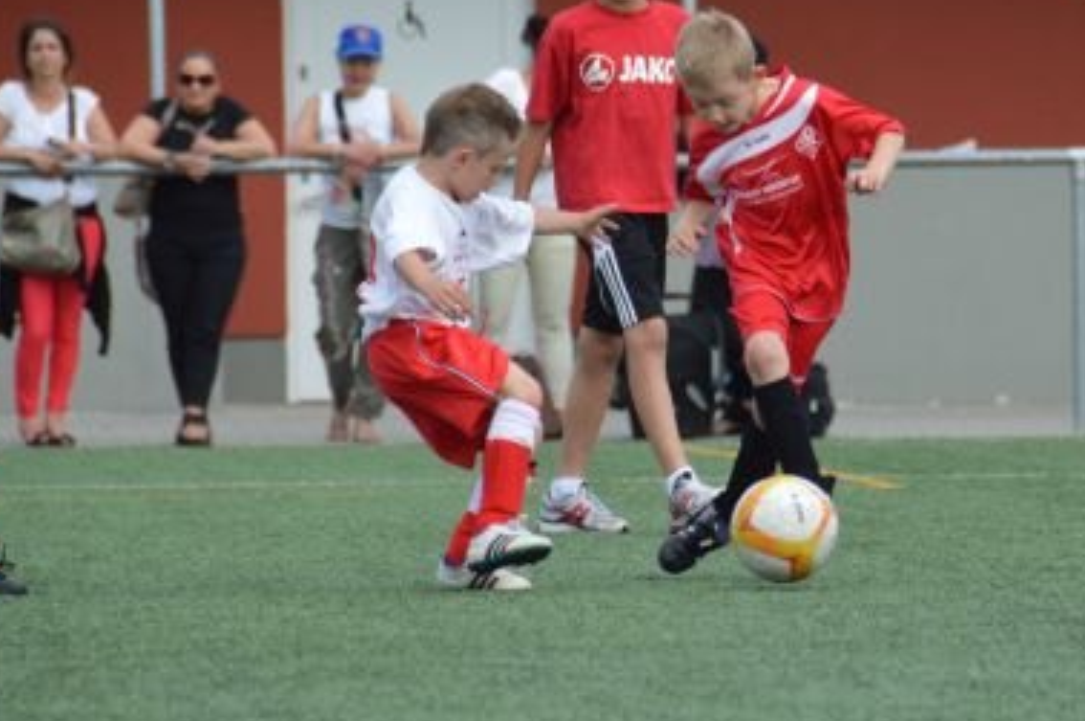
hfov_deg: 4.3
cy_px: 395
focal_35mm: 476
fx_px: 14327
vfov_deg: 2.9
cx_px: 680
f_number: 5.6
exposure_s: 1/1000
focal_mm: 200
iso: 400
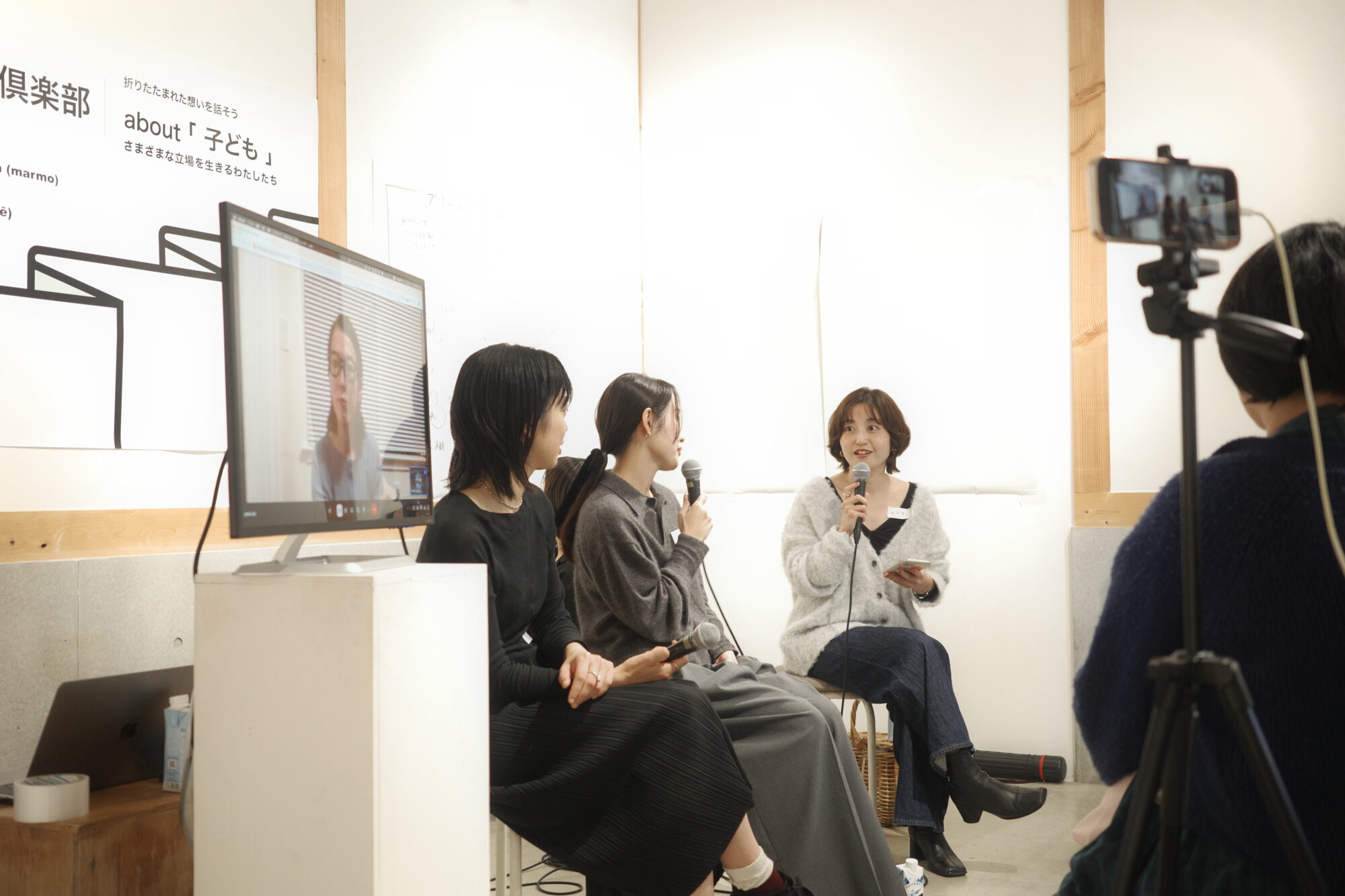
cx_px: 672
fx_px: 1494
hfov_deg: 48.5
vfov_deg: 33.4
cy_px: 448
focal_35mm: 40
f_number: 2.8
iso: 640
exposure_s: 1/40
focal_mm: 26
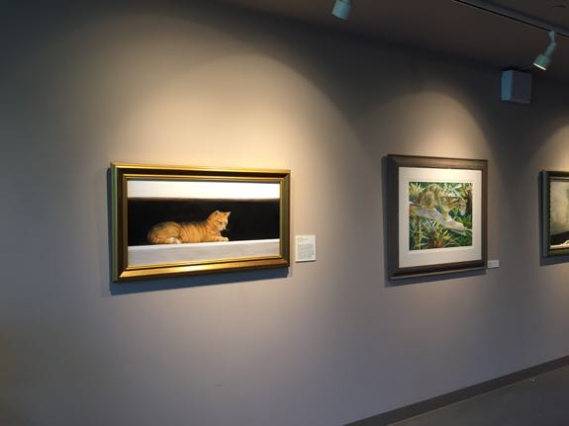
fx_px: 477
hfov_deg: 61.7
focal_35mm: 29
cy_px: 213
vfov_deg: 48.2
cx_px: 284
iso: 64
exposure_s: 1/30
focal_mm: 4.15
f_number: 2.2
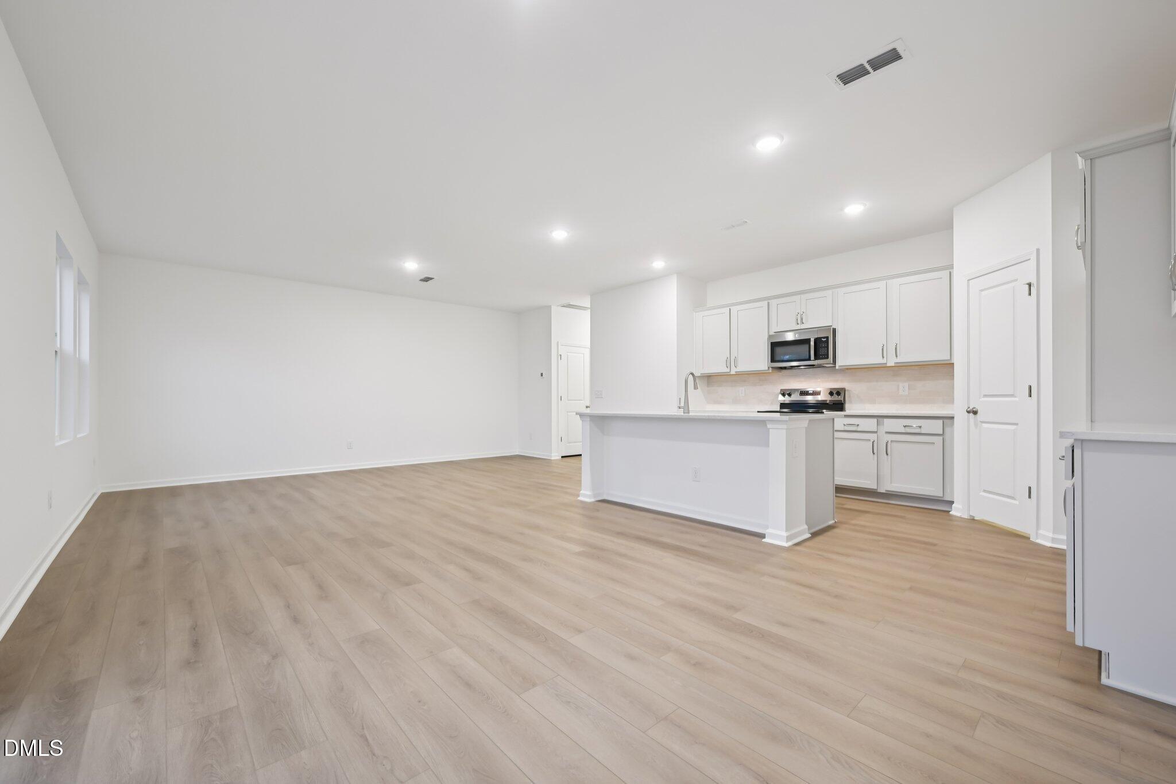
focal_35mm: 14
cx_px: 588
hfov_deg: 102.3
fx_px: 474
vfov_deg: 79.2
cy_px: 392
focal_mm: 14.5
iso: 400
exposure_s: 1/8
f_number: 8
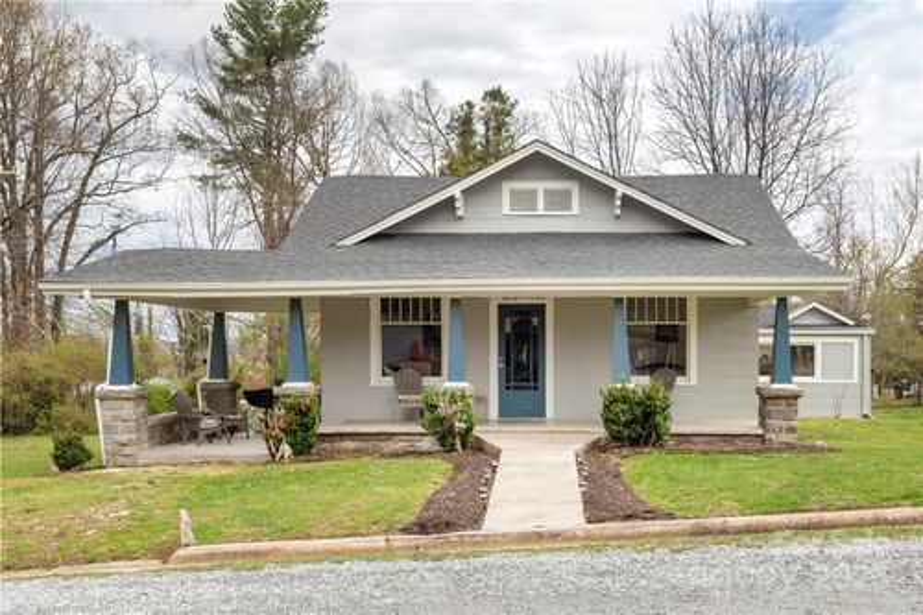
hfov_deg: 61.9
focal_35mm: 30
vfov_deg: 43.6
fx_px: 769
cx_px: 462
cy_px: 308
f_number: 7.1
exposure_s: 1/800
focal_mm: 30
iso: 320
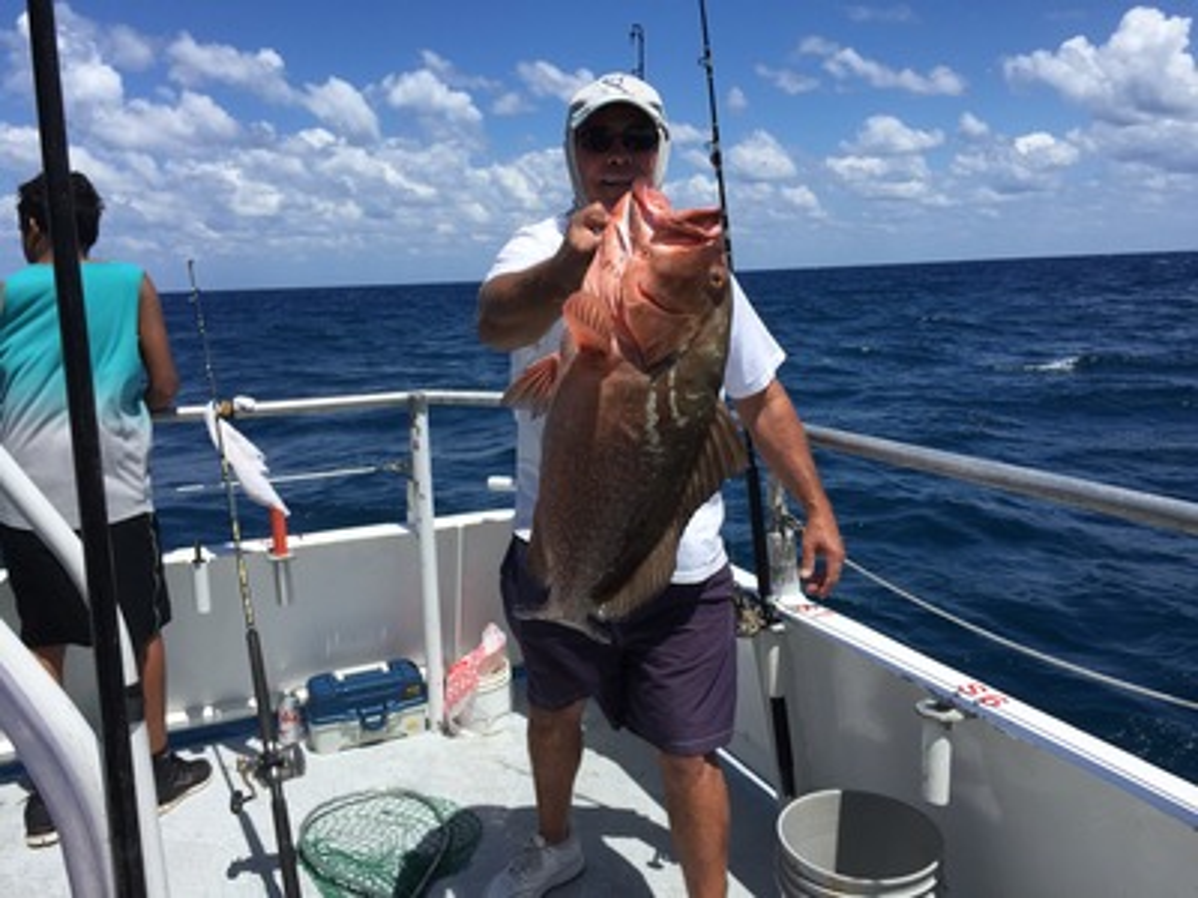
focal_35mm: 29
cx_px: 599
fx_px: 1004
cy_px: 449
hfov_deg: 61.7
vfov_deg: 48.2
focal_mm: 4.15
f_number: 2.2
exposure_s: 1/3300
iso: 32
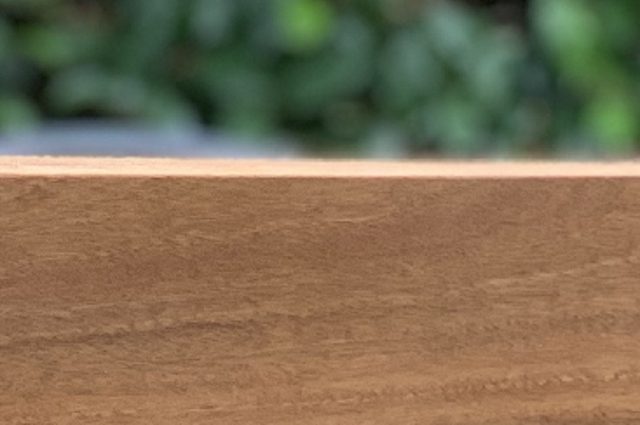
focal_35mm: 238
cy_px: 836
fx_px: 4227
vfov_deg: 5.6
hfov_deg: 8.5
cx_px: -191
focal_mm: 6
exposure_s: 1/122
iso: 100
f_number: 2.4
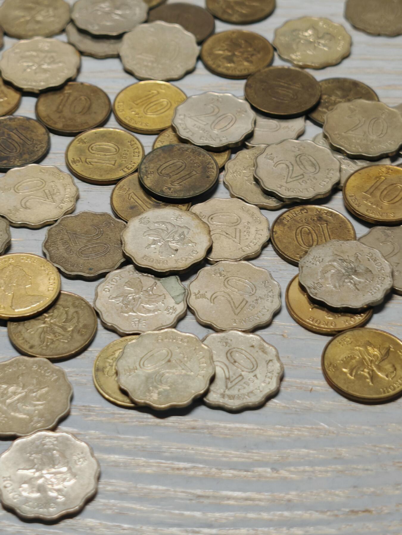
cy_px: 268
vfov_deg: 20.7
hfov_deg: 15.6
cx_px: 201
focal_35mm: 95
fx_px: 1471
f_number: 1.6
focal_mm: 7.62
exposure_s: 1/100
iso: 64
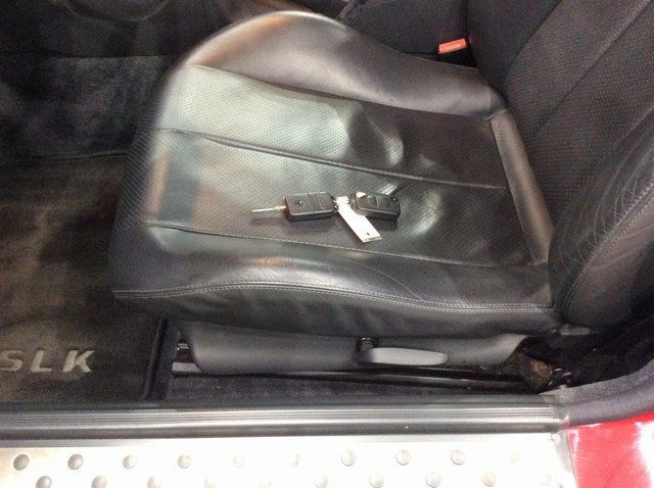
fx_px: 604
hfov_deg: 56.9
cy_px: 244
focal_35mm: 32
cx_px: 327
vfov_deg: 44.1
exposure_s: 1/17
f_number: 2.4
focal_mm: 3.3
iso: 320
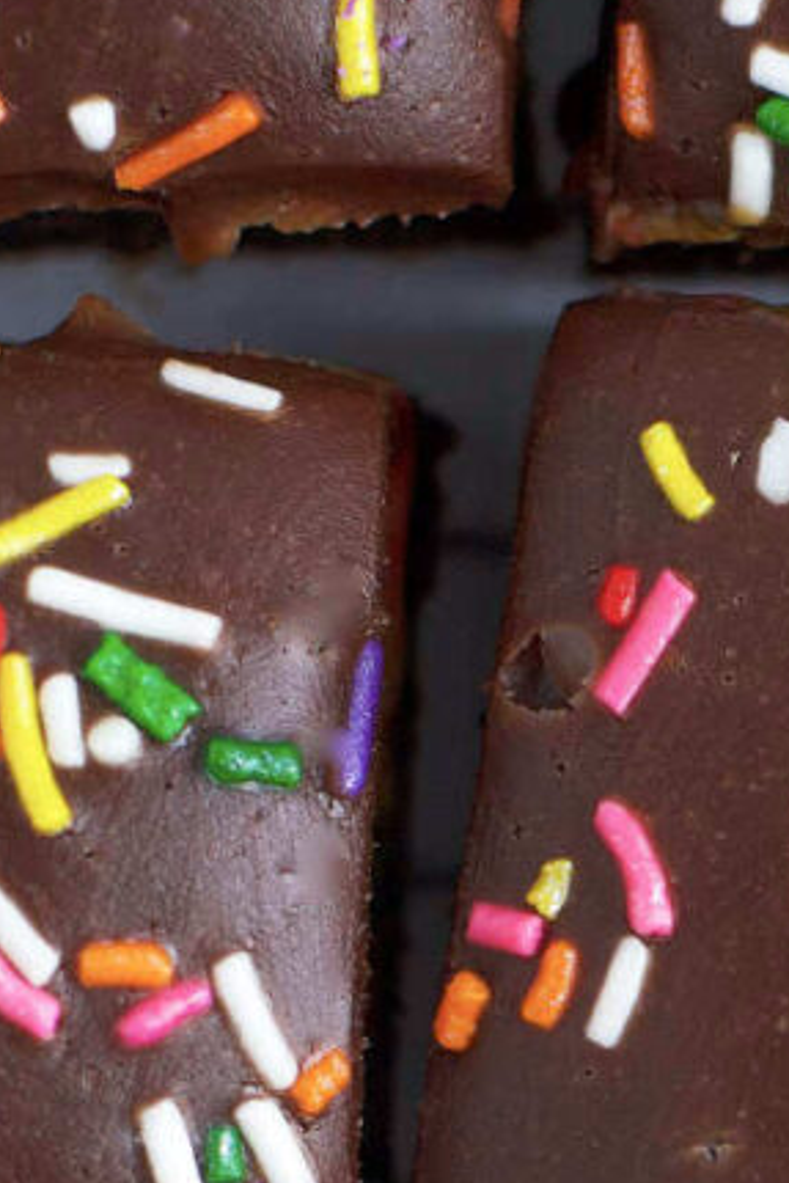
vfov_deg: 7.6
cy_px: 1433
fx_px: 8803
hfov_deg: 5.1
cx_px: 1089
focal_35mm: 268
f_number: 2.8
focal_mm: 50
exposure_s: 1/125
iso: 100
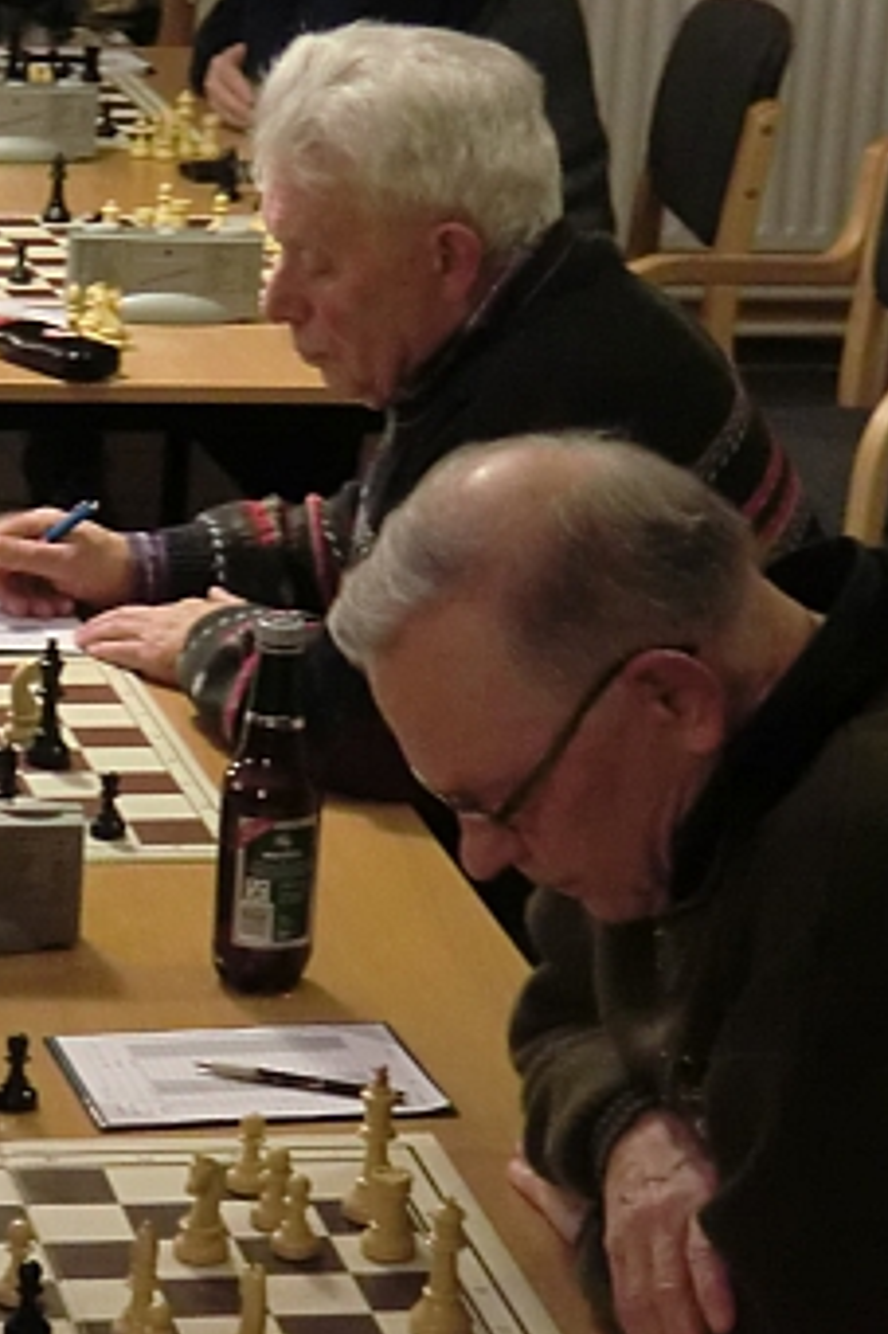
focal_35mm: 127
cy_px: 755
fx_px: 4703
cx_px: -94
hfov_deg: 10.6
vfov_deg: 16.1
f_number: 4.4
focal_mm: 11.6
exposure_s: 1/10
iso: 800
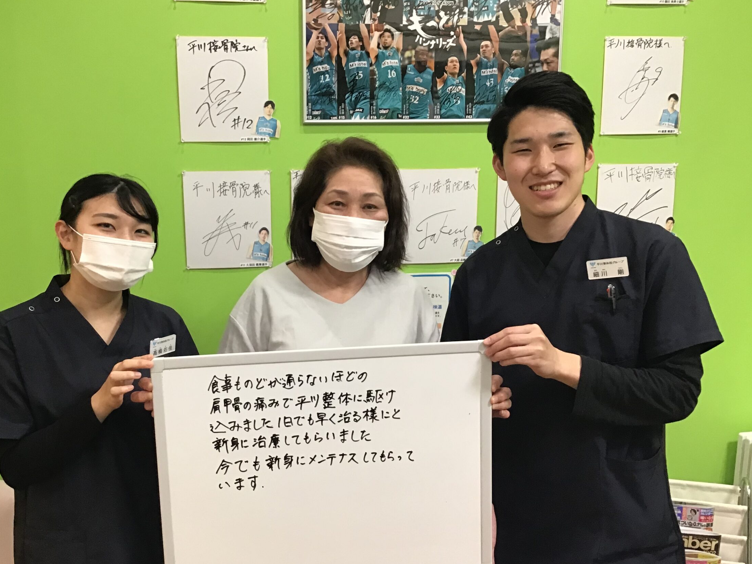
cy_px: 305
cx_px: 320
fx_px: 782
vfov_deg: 39.6
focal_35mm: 36
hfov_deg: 51.2
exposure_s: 1/30
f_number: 2.4
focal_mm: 3.3
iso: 100
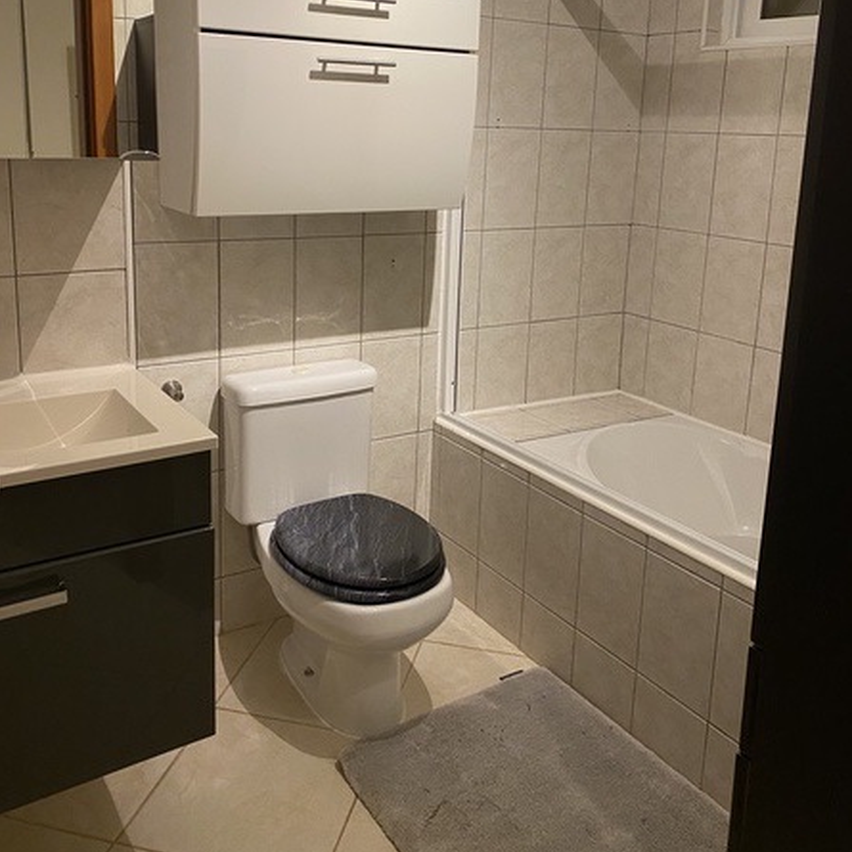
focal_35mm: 31
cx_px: 429
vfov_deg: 51.8
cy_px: 306
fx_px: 863
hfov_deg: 52.5
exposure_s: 1/50
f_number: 1.8
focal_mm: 4.25
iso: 200
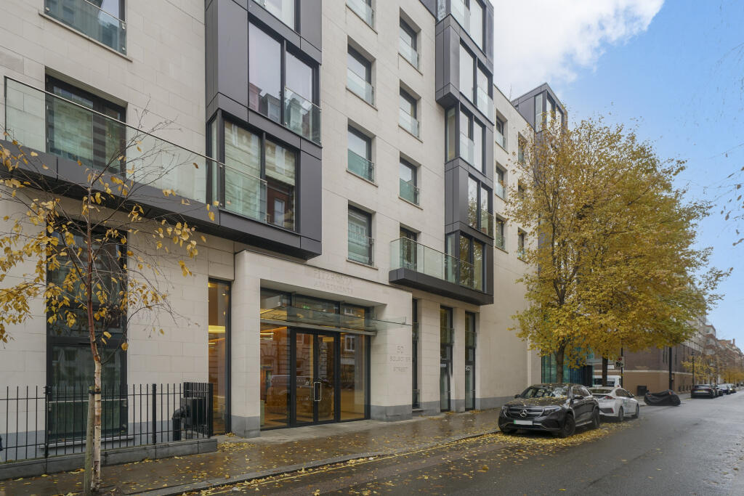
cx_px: 372
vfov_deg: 73.8
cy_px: 248
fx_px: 331
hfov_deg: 96.7
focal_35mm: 16
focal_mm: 16
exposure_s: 1/80
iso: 500
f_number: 4
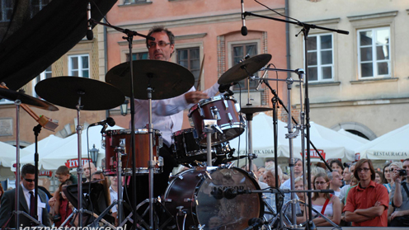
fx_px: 998
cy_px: 114
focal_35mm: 92
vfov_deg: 13.2
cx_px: 205
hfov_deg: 23.2
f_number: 5.3
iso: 400
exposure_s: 1/80
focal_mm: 58
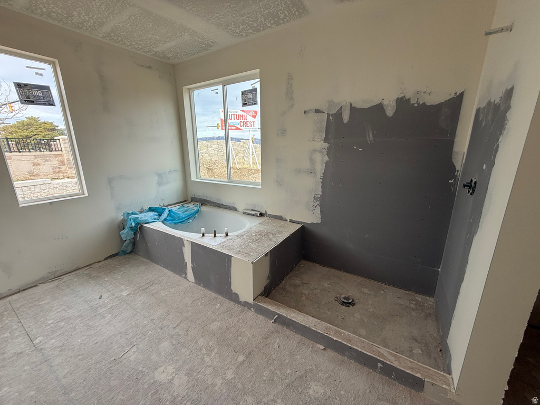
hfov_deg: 102.1
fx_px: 218
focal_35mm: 14
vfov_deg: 85.7
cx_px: 270
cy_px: 202
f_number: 2.2
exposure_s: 1/134
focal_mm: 2.22
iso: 64
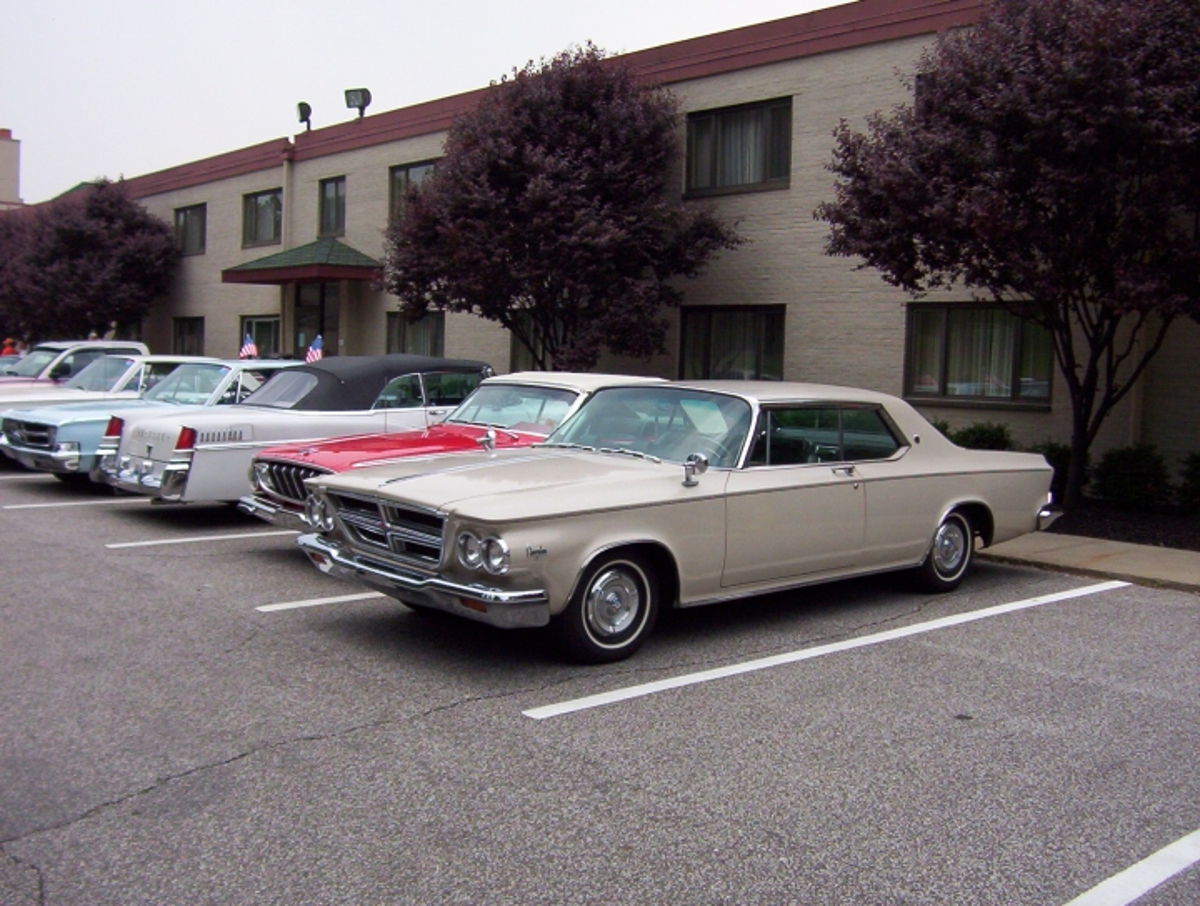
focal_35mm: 36
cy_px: 453
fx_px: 1251
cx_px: 600
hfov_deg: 51.2
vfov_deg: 39.8
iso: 100
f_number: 2.76
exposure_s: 1/734
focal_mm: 5.54
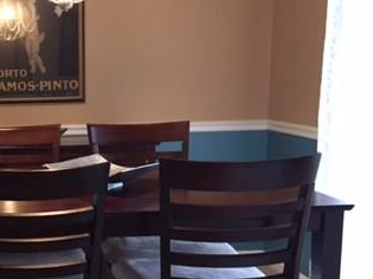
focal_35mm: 59
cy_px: 151
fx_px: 636
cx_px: 4
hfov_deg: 30.5
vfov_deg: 24.8
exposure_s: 1/15
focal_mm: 4.15
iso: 320
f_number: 2.2
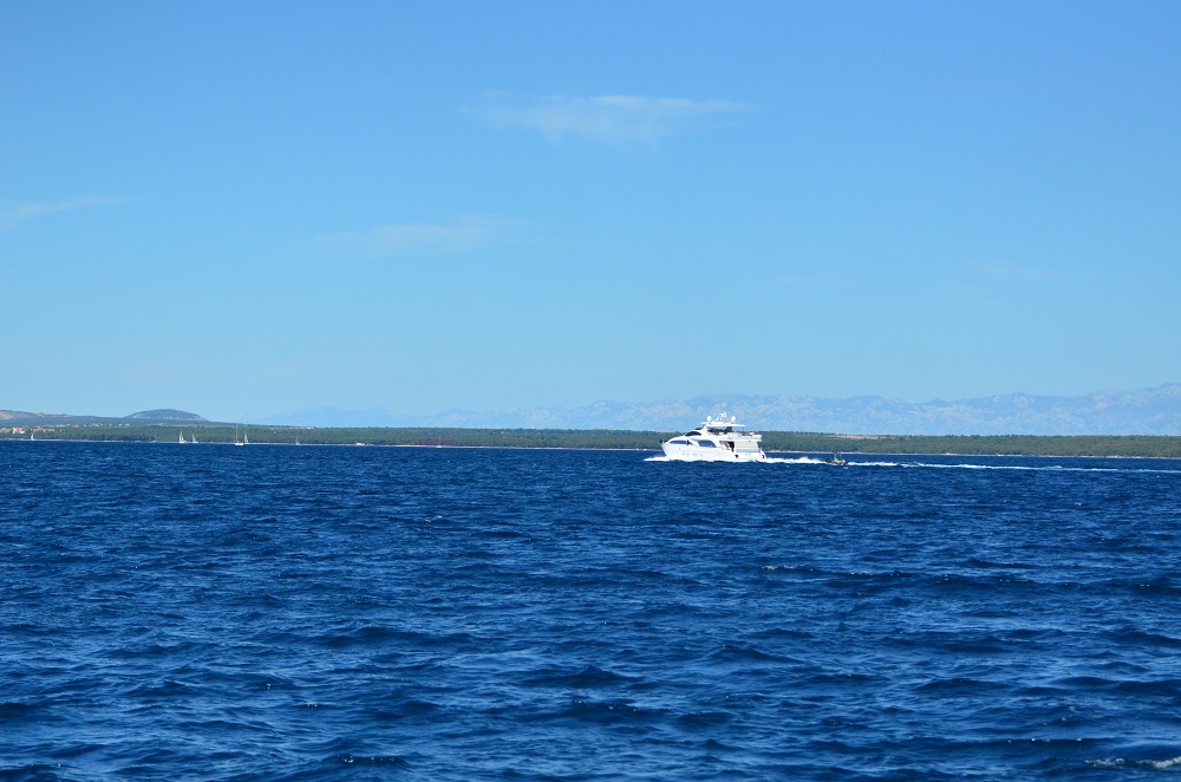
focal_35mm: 105
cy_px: 391
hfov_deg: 19.5
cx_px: 590
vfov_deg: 13.0
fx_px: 3437
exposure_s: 1/8000
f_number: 4.5
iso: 720
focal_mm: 70
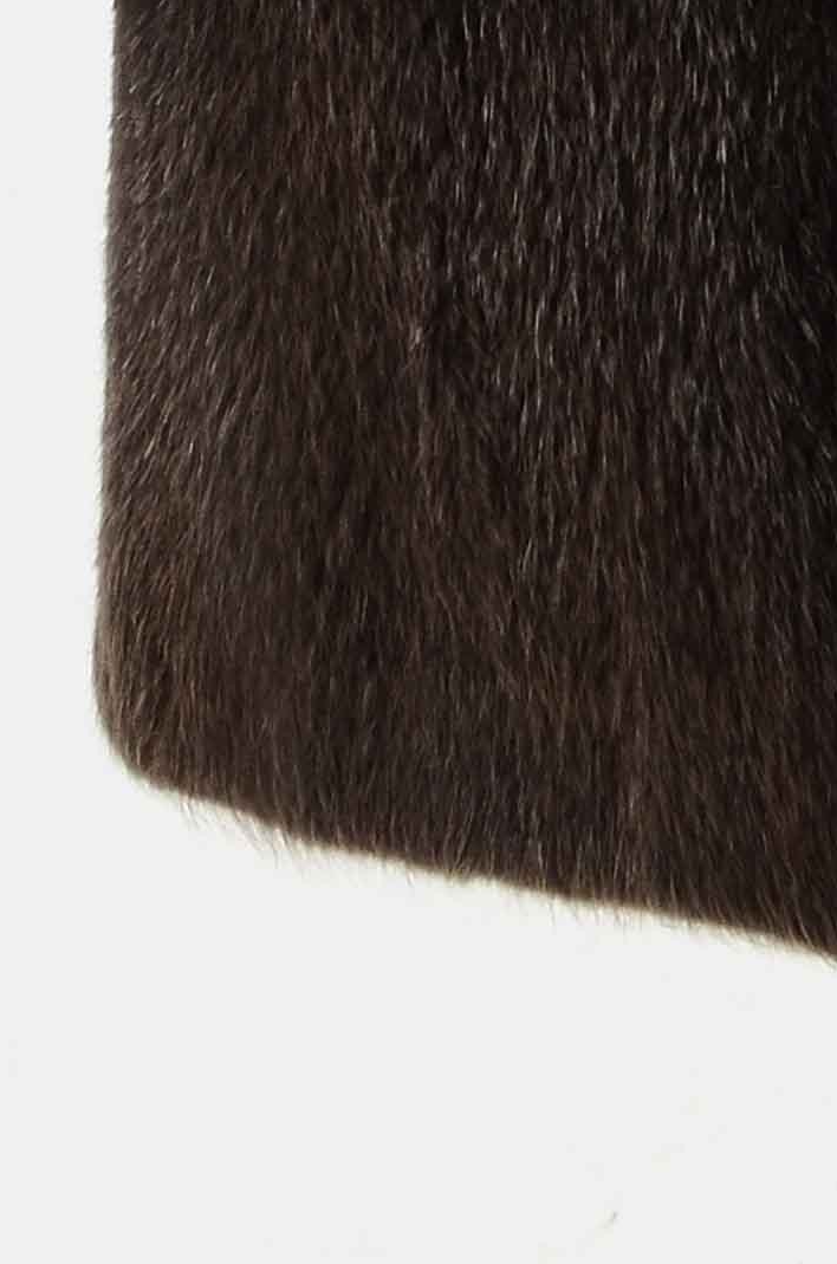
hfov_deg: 3.4
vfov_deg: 5.0
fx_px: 14048
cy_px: -1515
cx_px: 1030
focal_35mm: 401
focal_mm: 58
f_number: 8
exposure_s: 1/80
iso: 160
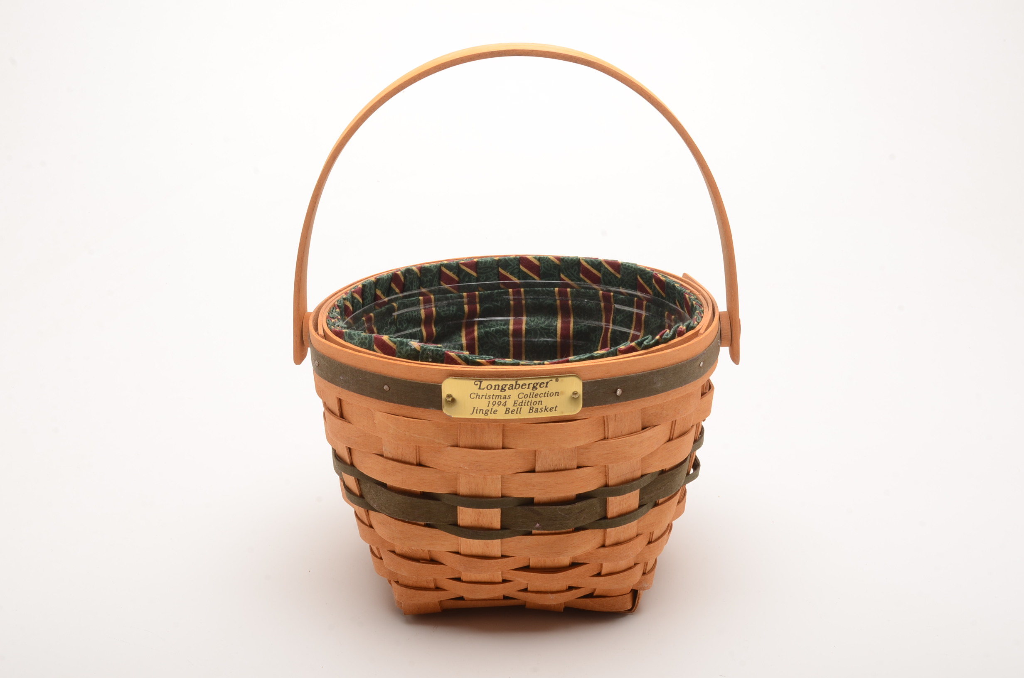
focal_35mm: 48
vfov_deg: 28.0
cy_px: 339
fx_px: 1363
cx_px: 512
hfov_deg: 41.2
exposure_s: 1/200
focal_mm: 32
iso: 100
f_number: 20
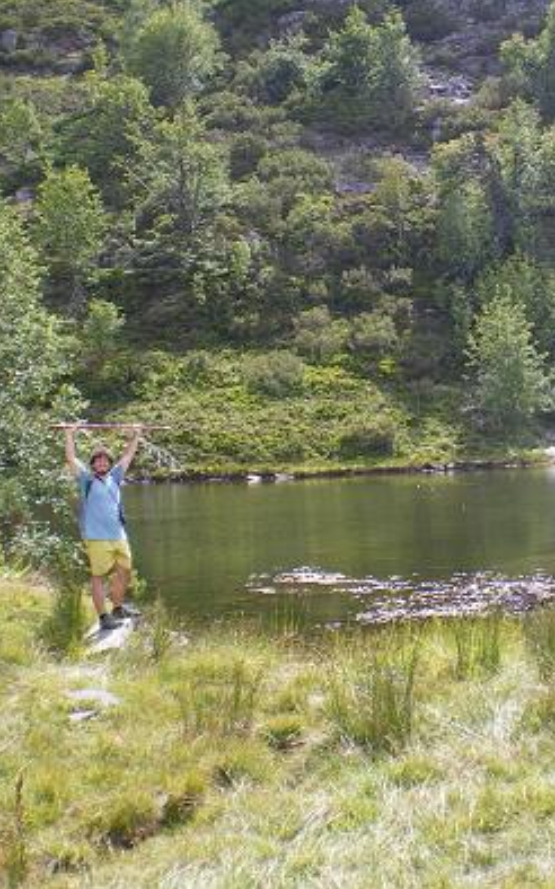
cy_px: 444
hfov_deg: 23.8
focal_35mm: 54
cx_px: 395
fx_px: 1308
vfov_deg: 37.5
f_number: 4.6
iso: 64
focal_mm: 6.3
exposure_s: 1/125
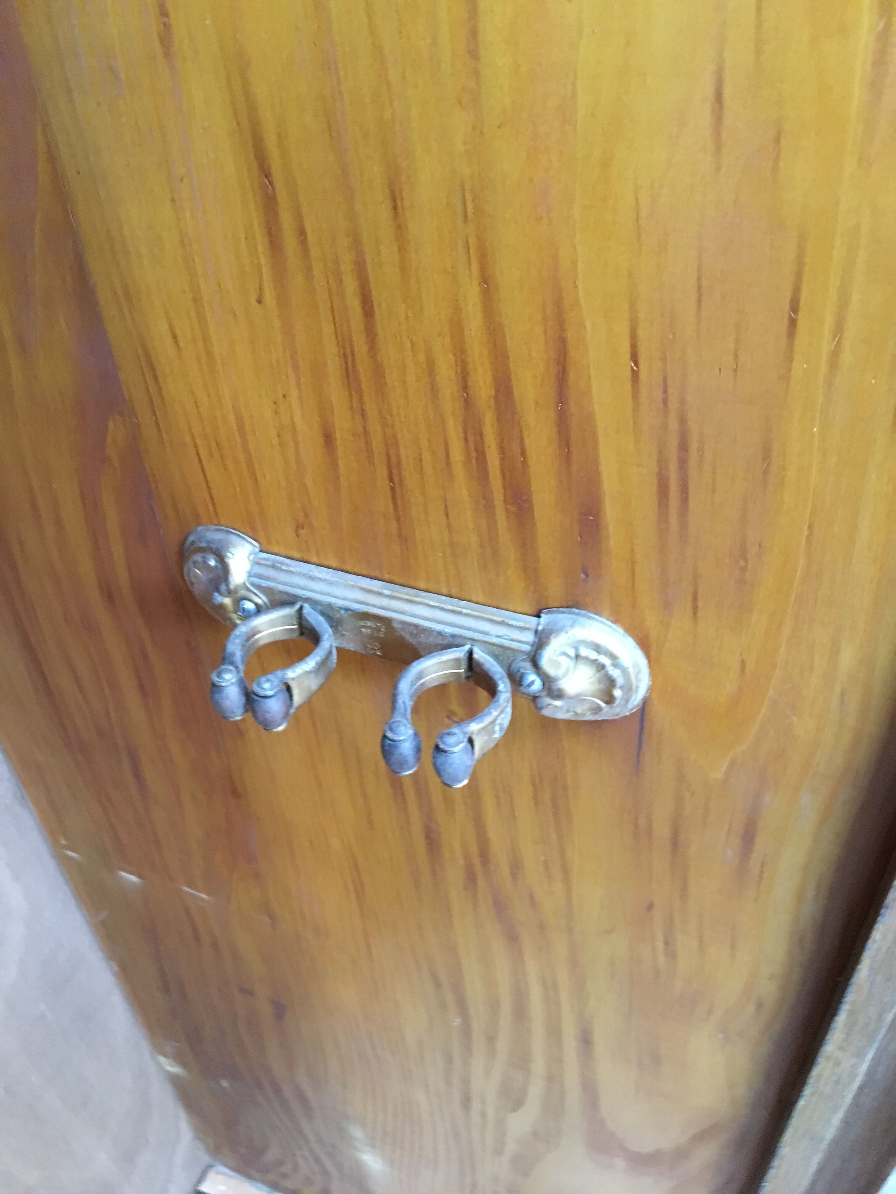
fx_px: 1001
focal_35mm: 29
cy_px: 597
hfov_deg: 48.2
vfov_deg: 61.7
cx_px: 448
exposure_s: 1/17
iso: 400
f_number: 2.2
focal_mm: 4.15
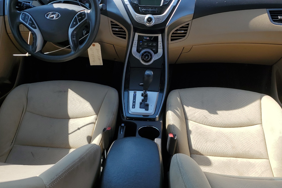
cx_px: 142
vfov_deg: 38.9
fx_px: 266
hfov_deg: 55.8
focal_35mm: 34
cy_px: 94
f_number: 1.5
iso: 50
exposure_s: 1/1111
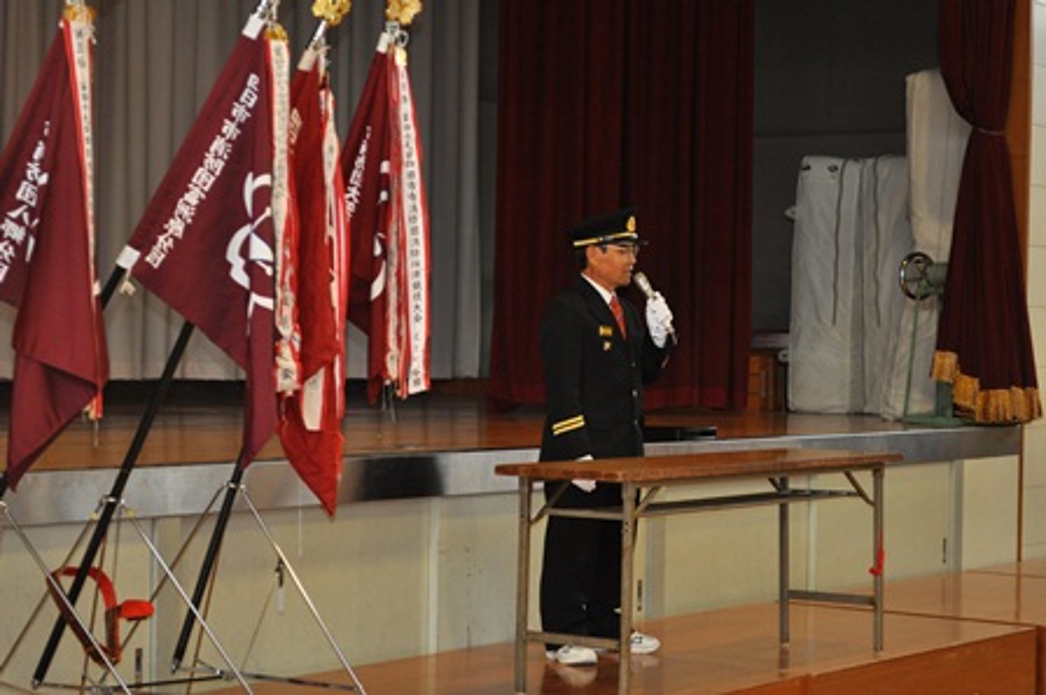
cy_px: 348
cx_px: 523
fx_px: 2395
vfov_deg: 16.5
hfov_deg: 24.6
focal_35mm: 82
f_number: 5.6
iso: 800
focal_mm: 55
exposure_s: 1/60
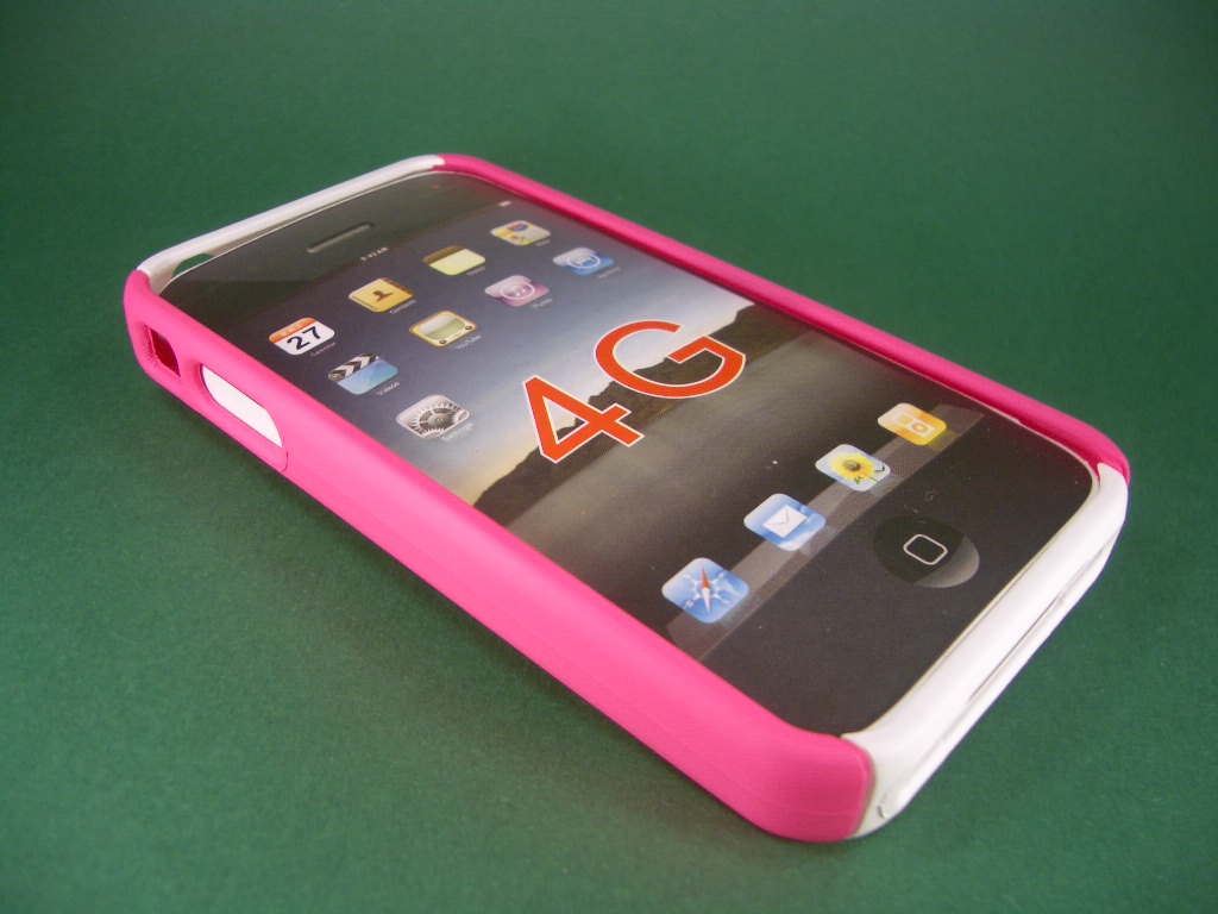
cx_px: 609
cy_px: 457
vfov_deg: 40.7
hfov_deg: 52.6
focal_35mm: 35
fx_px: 1232
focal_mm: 5.8
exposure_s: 1/125
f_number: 2.6
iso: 50
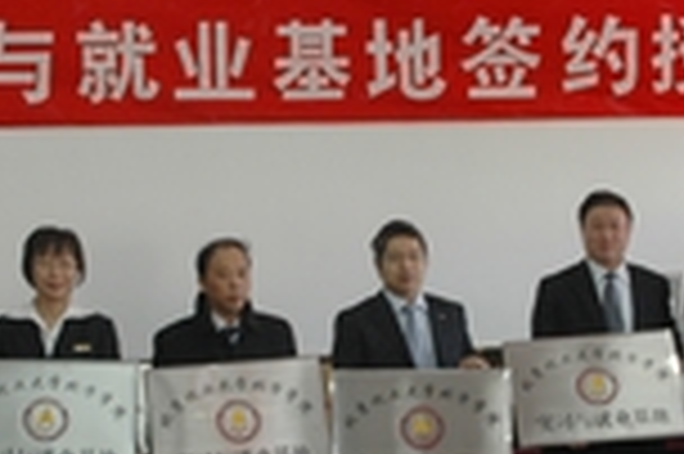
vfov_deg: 11.8
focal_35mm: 116
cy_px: 321
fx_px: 2202
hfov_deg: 17.7
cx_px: 333
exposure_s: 1/50
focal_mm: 28
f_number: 5.6
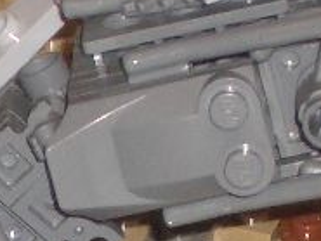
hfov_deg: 3.0
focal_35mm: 655
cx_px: -396
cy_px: 539
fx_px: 6078
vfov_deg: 2.3
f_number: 4.8
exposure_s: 1/60
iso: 100
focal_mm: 17.4
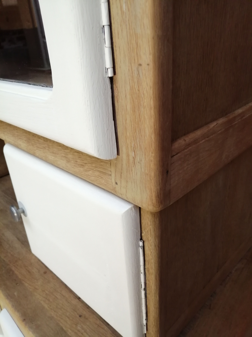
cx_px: 126
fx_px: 252
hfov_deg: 53.1
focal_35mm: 26
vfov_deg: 67.3
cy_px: 168
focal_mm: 3.62
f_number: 1.8
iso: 250
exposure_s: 1/33.3
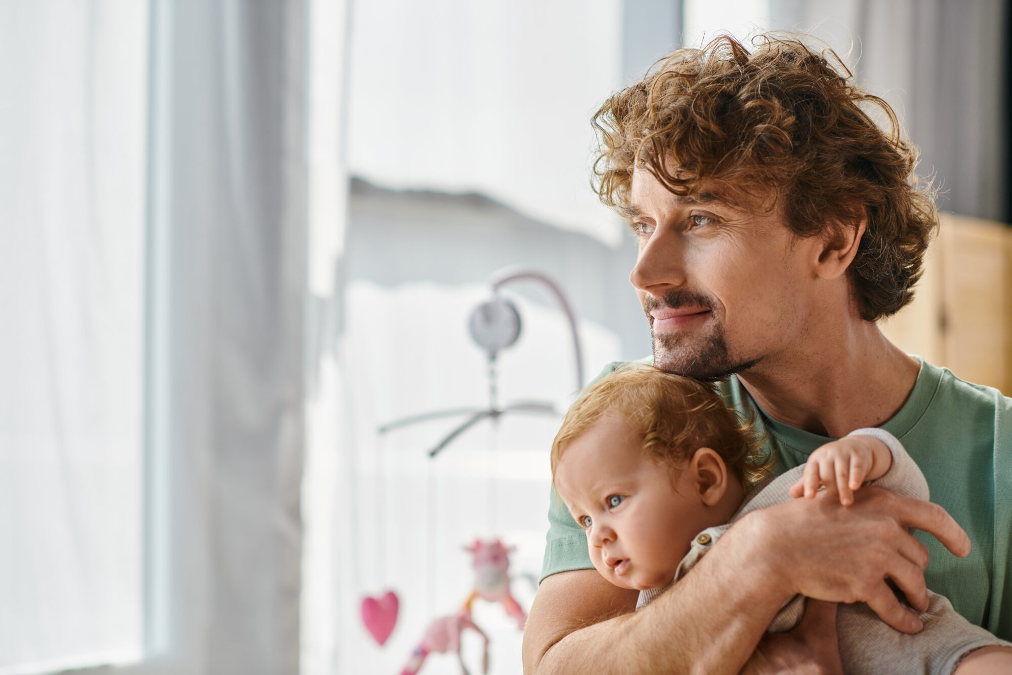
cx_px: 506
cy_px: 338
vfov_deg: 16.1
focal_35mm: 85
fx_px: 2389
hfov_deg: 23.9
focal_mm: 85
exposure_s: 1/200
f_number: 2.8
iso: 100
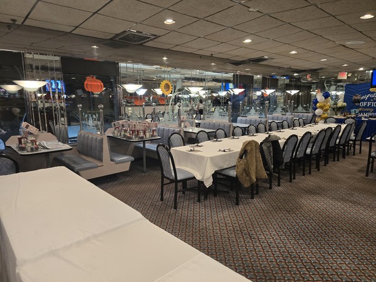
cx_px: 188
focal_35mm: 23
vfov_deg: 58.9
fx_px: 250
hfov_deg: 73.9
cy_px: 141
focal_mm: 6.3
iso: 500
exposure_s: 1/120
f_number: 1.7
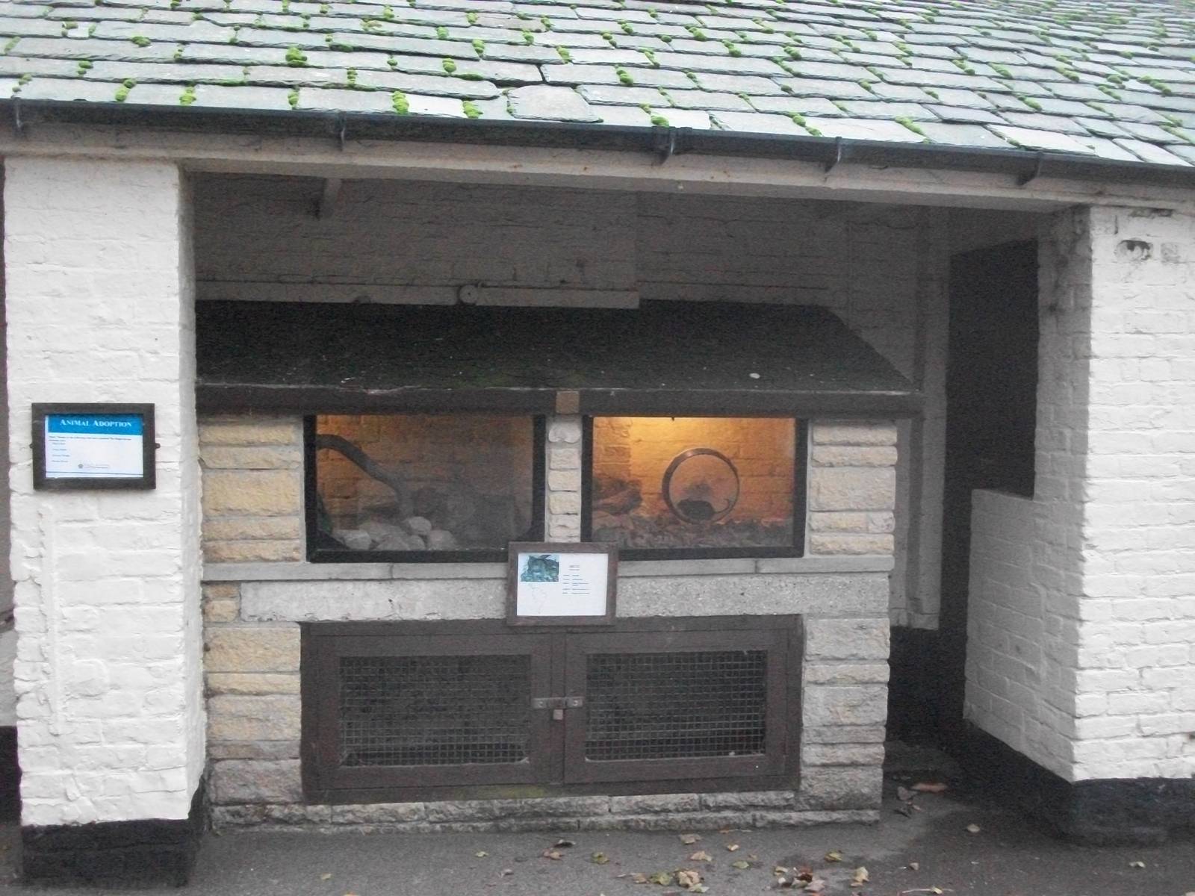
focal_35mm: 40
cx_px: 598
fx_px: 1381
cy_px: 448
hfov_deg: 46.8
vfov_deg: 36.0
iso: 800
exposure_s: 1/320
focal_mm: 7.1
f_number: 3.2
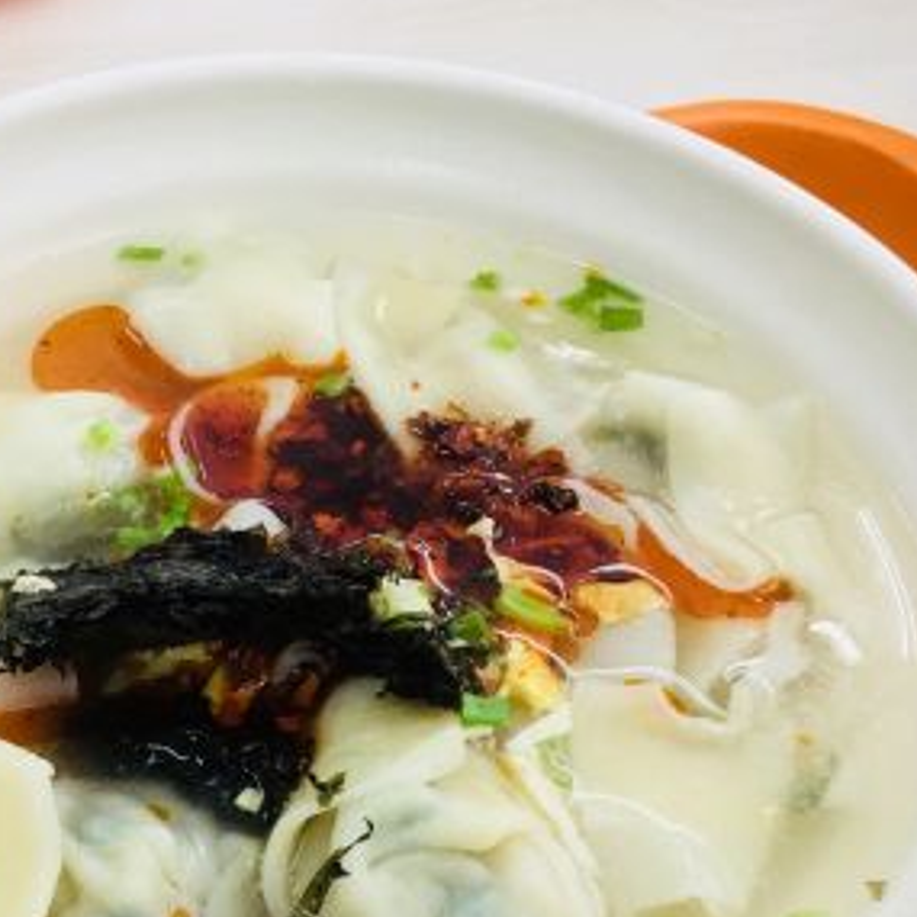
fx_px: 1888
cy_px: 816
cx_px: 51
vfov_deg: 26.4
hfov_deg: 26.2
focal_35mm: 63
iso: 25
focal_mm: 4.15
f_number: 2.2
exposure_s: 1/33
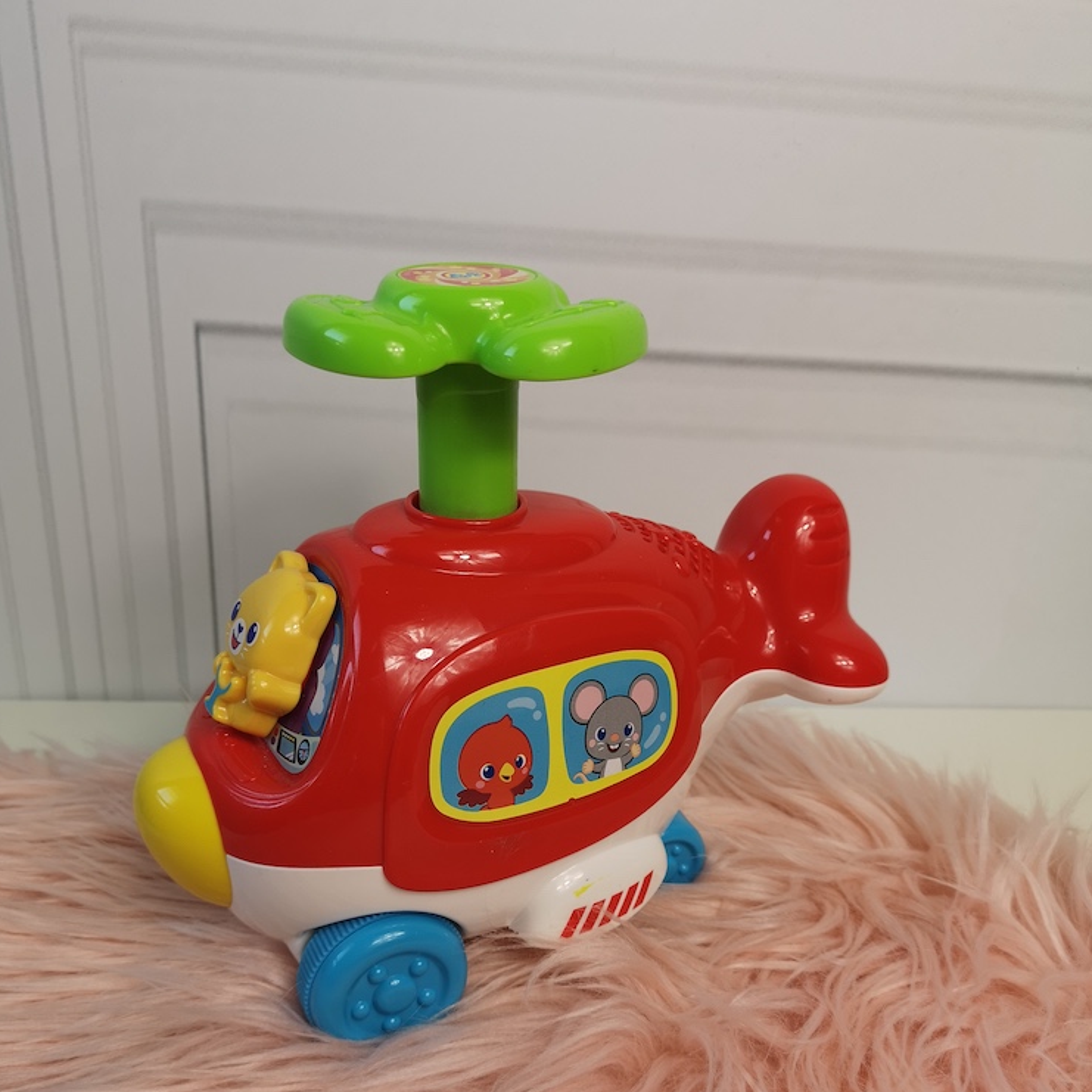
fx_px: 1178
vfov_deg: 49.2
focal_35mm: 33
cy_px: 696
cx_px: 532
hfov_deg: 49.7
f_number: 1.8
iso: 50
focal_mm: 5.58
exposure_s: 1/100
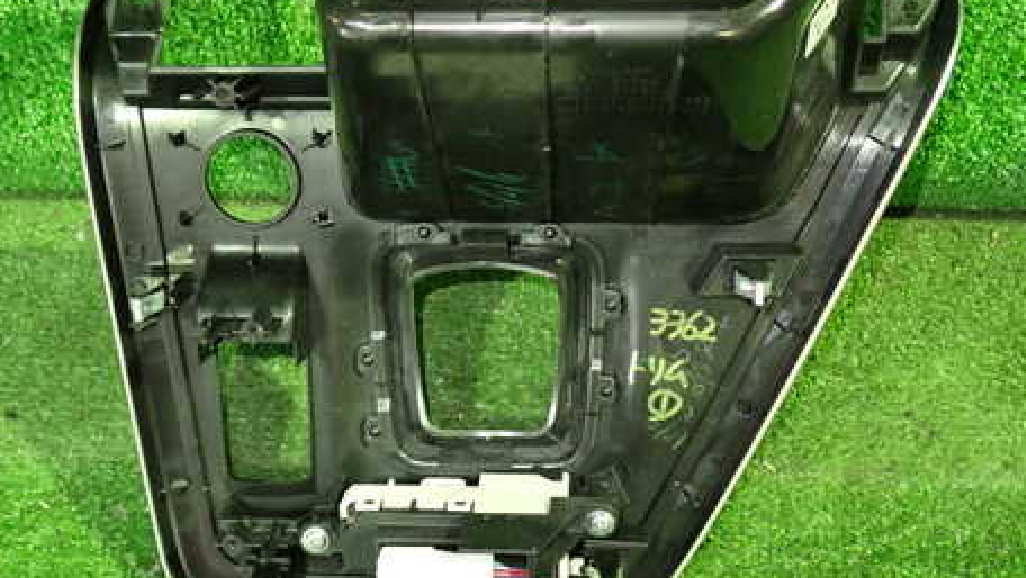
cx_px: 477
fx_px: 1170
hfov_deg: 47.3
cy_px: 243
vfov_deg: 27.7
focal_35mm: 43
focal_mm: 5.4
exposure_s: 1/25
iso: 800
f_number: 2.3
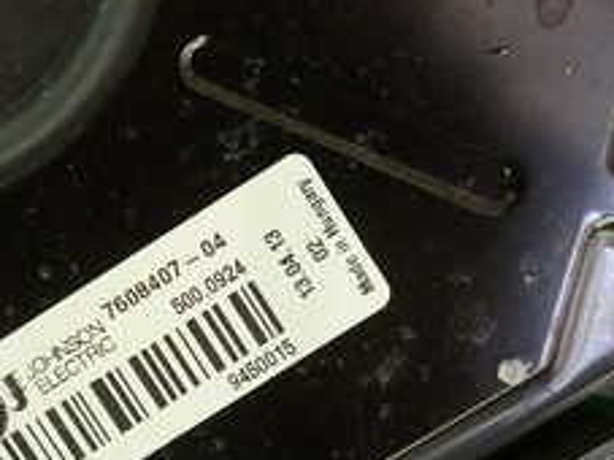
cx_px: 97
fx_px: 1170
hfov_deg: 28.6
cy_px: 254
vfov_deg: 22.2
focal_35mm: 66
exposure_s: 1/80
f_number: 2
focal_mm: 4.5
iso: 100
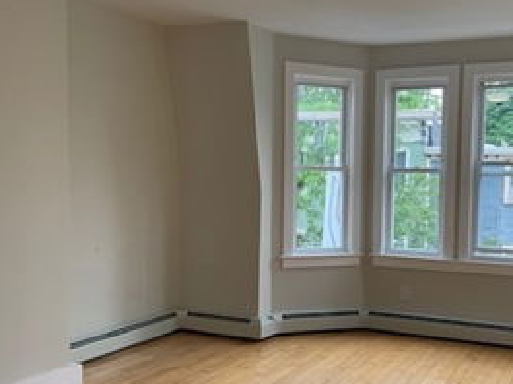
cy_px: 227
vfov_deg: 34.3
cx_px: 349
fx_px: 622
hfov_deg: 44.0
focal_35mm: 42
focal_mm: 4.25
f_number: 1.8
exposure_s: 1/122
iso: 32
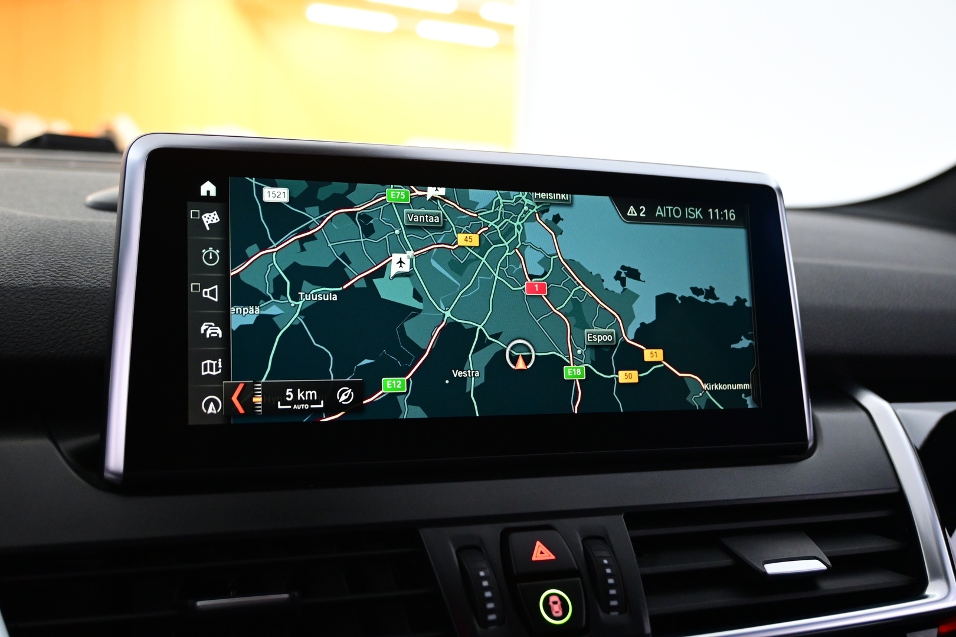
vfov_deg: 36.2
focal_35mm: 37
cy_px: 318
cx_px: 478
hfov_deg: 52.2
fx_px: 976
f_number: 4.2
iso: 2000
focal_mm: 24.5
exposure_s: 1/40
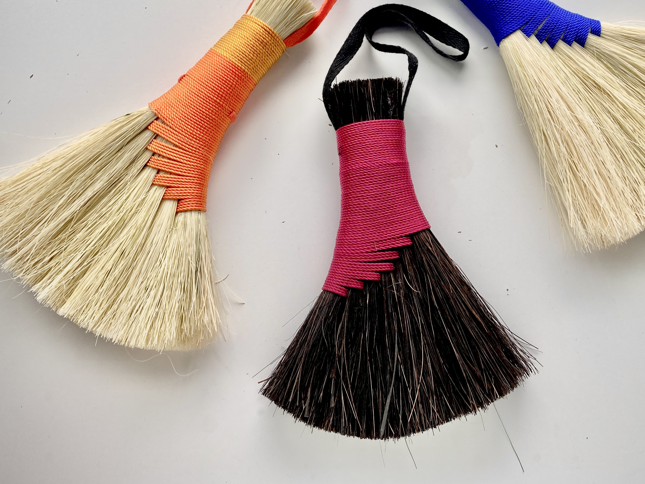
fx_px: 745
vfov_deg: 35.6
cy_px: 161
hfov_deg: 46.5
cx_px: 389
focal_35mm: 40
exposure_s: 1/121
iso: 25
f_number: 1.8
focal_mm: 3.99
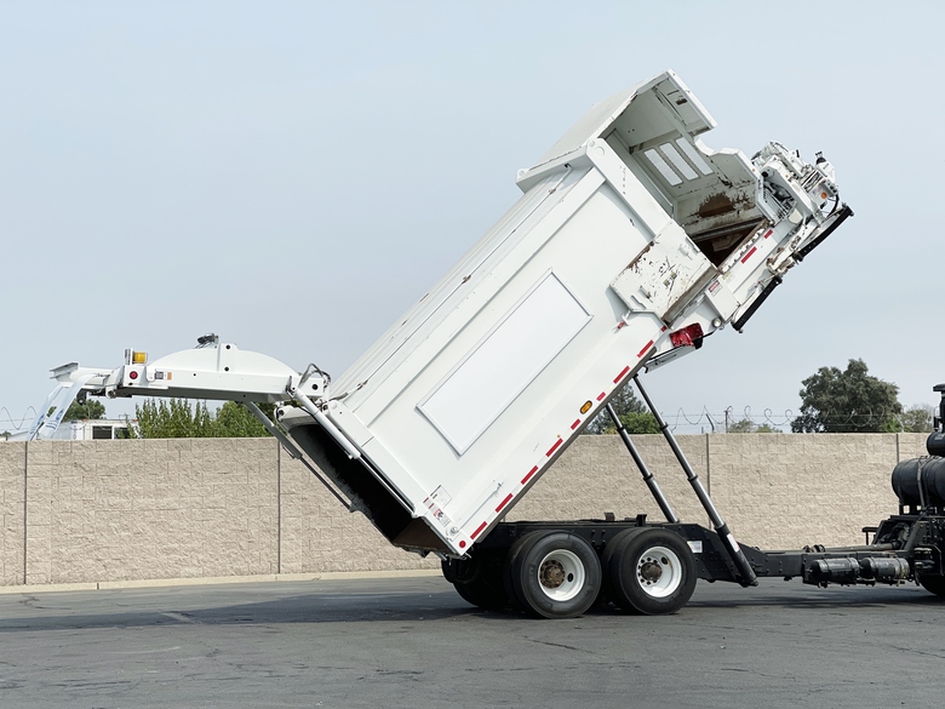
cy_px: 354
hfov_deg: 30.3
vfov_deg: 22.9
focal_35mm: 64
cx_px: 472
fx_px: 1747
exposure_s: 1/3215
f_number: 2.2
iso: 32
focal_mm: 7.5
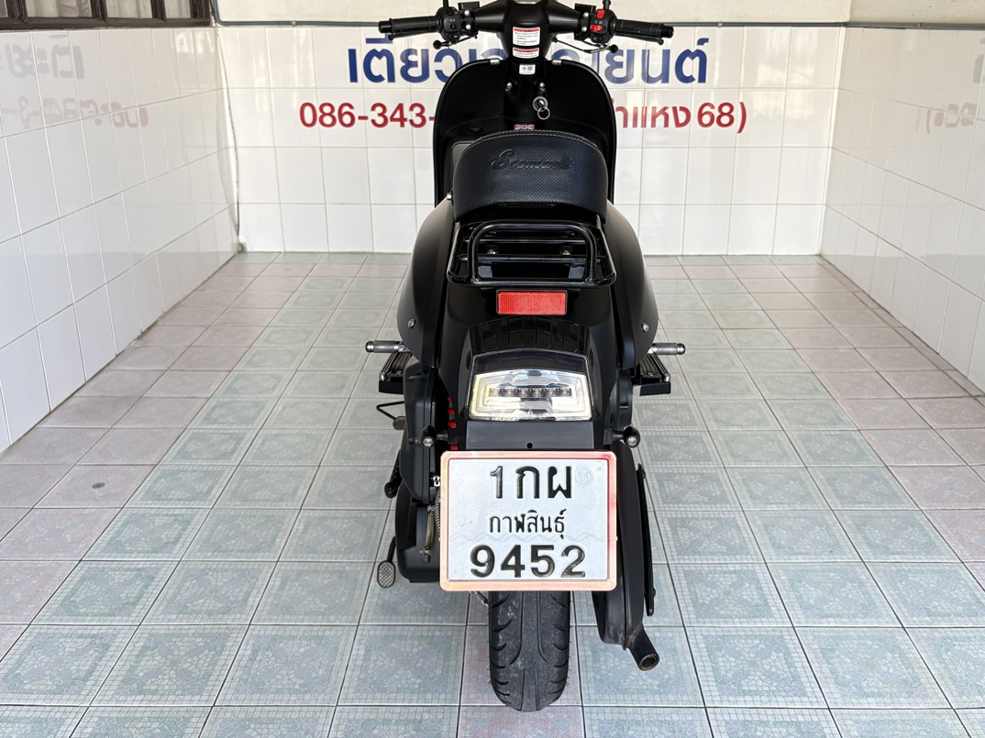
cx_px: 518
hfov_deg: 58.3
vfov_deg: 45.2
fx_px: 882
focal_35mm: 31
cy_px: 299
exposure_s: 1/122
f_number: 1.6
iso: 125
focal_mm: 5.96
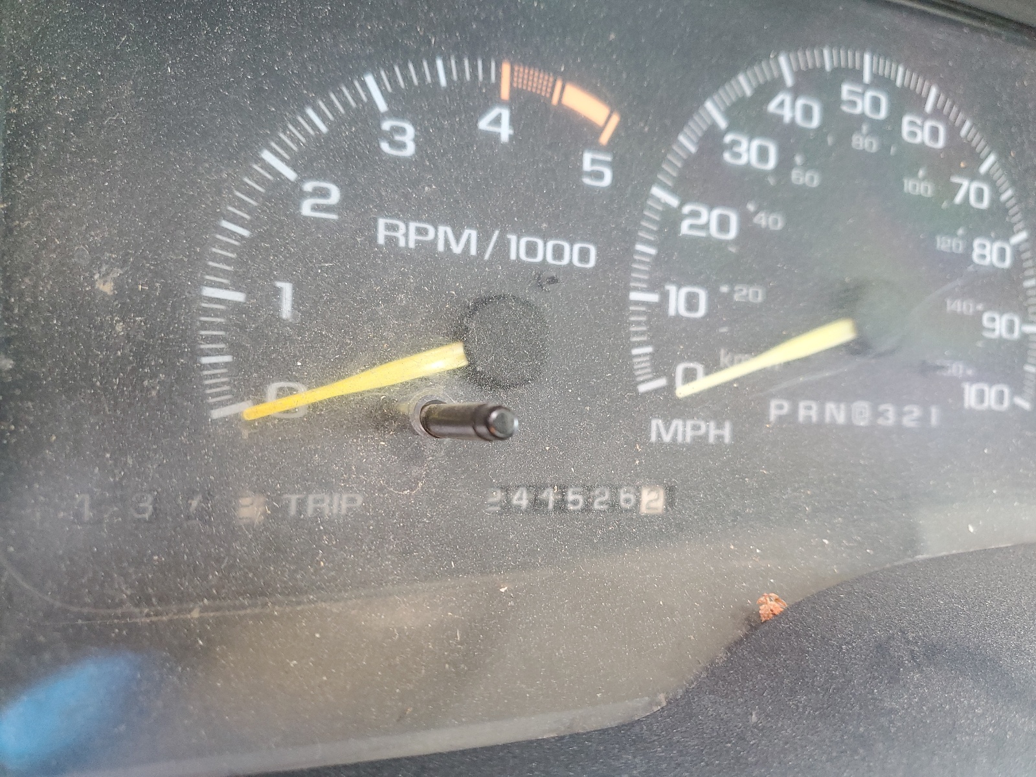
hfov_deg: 67.3
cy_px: 388
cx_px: 518
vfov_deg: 53.1
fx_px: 778
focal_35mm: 26
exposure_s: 1/60.2
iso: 158
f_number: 1.5
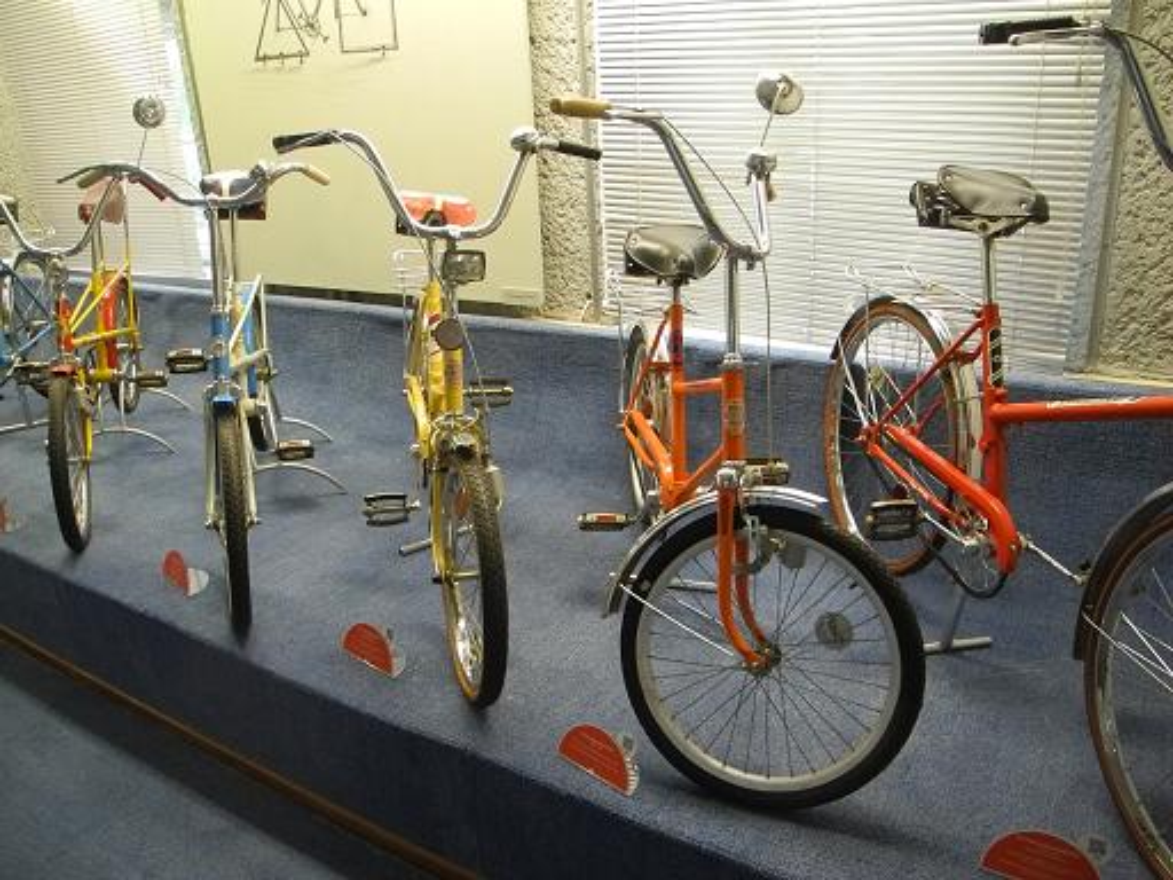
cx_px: 586
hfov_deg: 63.4
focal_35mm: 28
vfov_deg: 49.7
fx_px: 949
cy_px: 440
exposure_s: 1/40
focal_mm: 6
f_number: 2.8
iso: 400
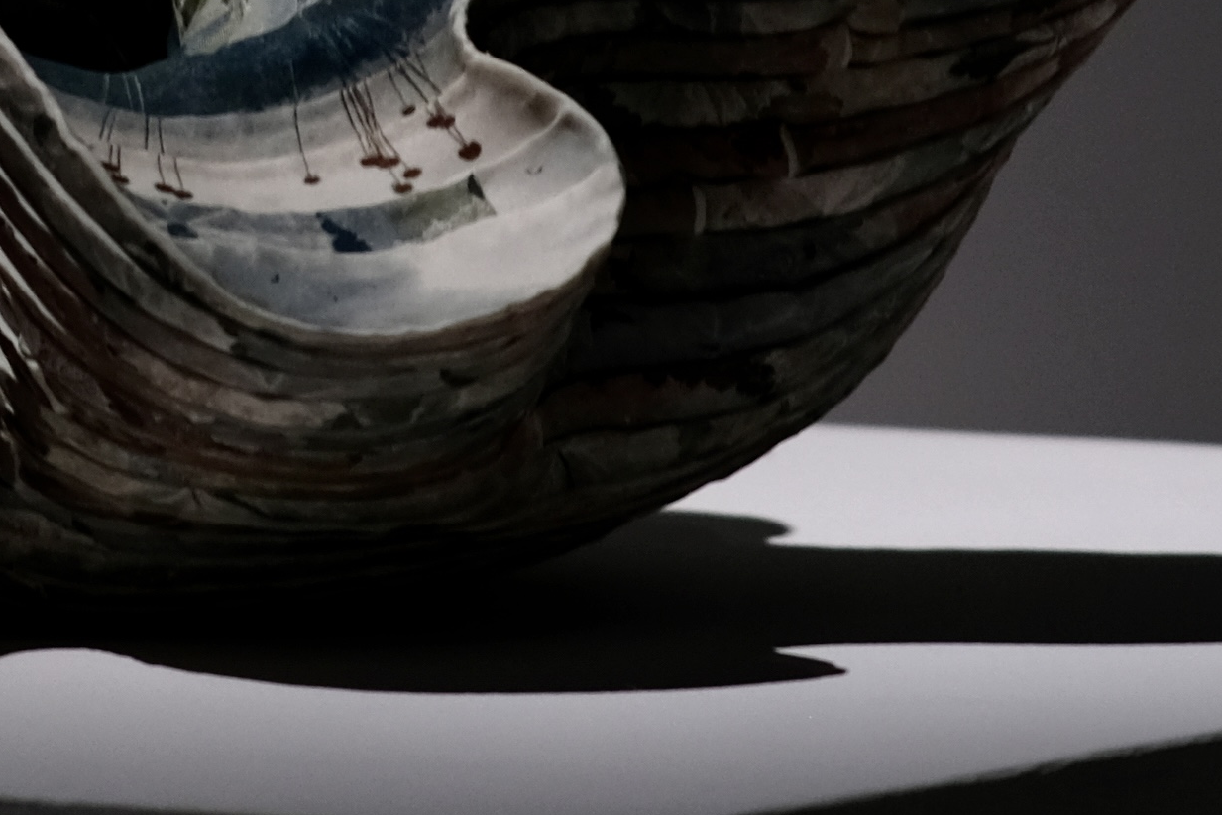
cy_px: -252
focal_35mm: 623
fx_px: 21146
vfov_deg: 2.2
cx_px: -315
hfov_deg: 3.3
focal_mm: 85
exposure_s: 1/125
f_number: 2.5
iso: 200
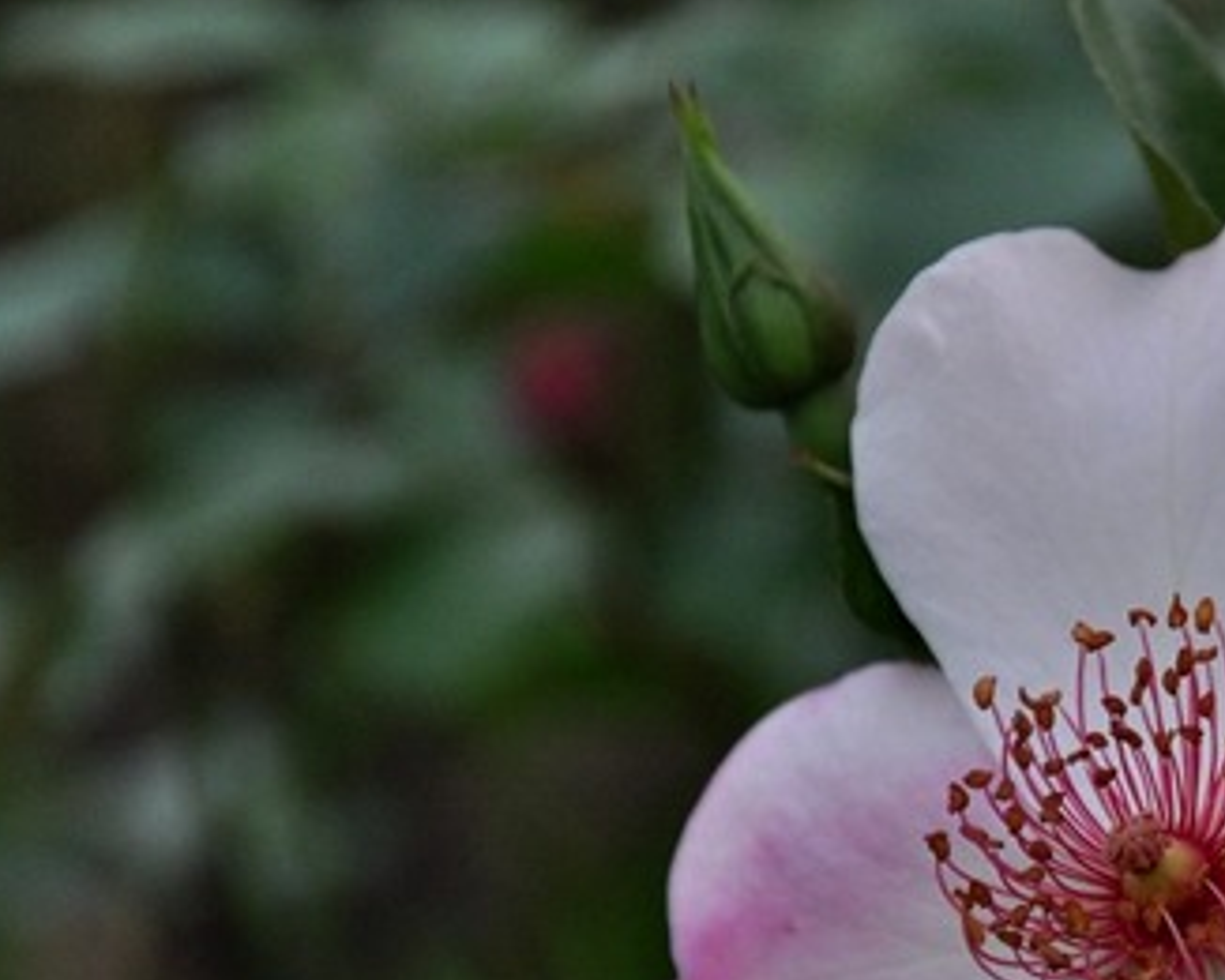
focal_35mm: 362
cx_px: 1330
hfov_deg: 5.3
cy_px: 813
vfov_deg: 4.3
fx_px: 13134
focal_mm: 105
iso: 640
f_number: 5.6
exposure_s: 1/1600
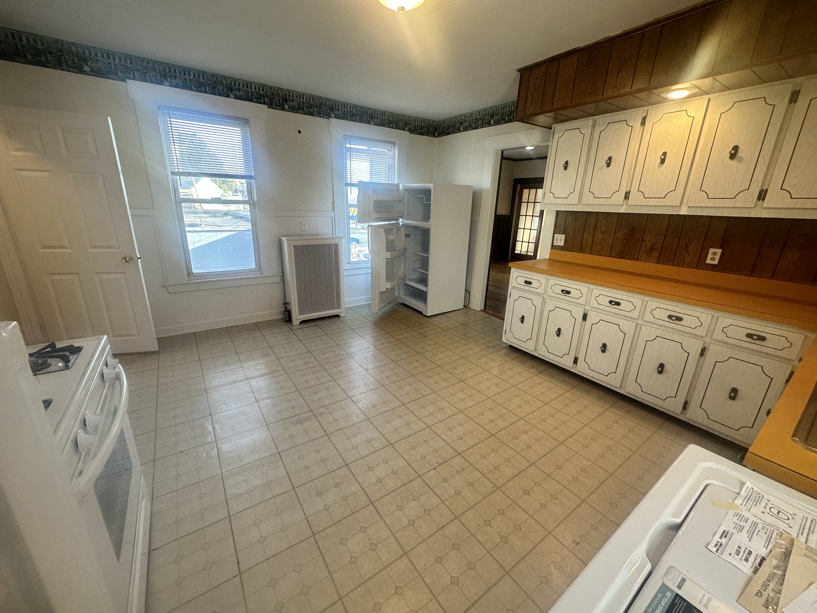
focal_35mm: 14
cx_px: 408
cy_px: 306
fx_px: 330
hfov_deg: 102.1
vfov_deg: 85.7
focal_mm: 2.22
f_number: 2.2
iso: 160
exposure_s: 1/120
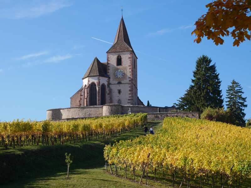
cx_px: 126
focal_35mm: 64
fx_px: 464
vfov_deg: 22.9
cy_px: 94
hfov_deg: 30.3
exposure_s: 1/320
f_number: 8
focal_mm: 32
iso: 200
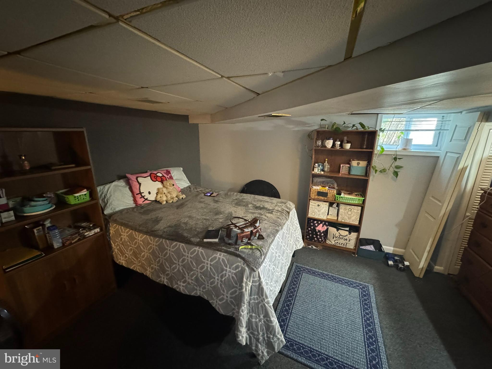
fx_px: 199
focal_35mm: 14
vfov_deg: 85.7
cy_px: 184
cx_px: 246
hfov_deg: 102.1
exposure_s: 1/30
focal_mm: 2.22
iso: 1250
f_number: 2.2
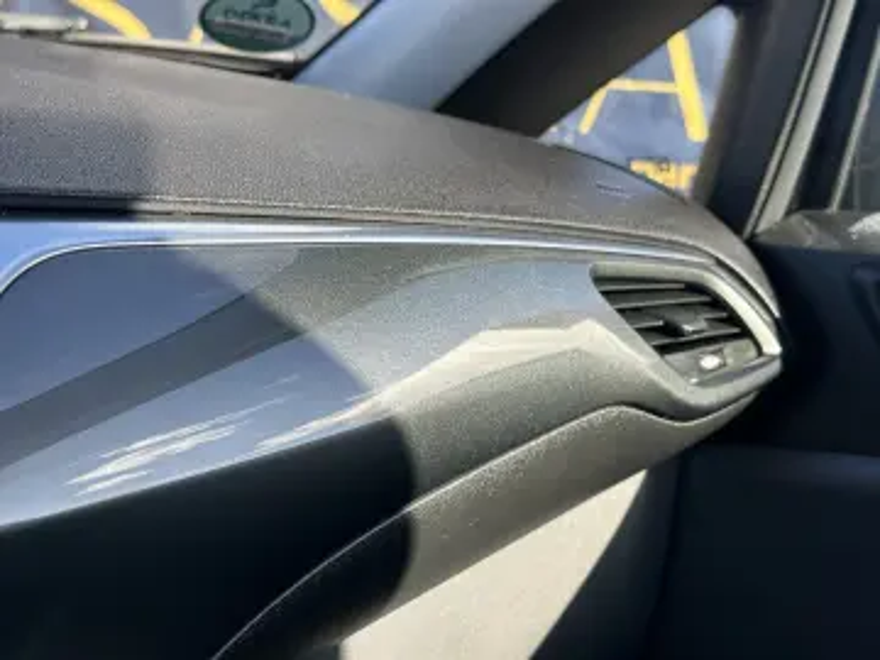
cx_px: 440
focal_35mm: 48
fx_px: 1220
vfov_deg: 30.3
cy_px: 330
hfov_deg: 39.7
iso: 64
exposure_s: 1/601
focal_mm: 6.86
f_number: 1.78
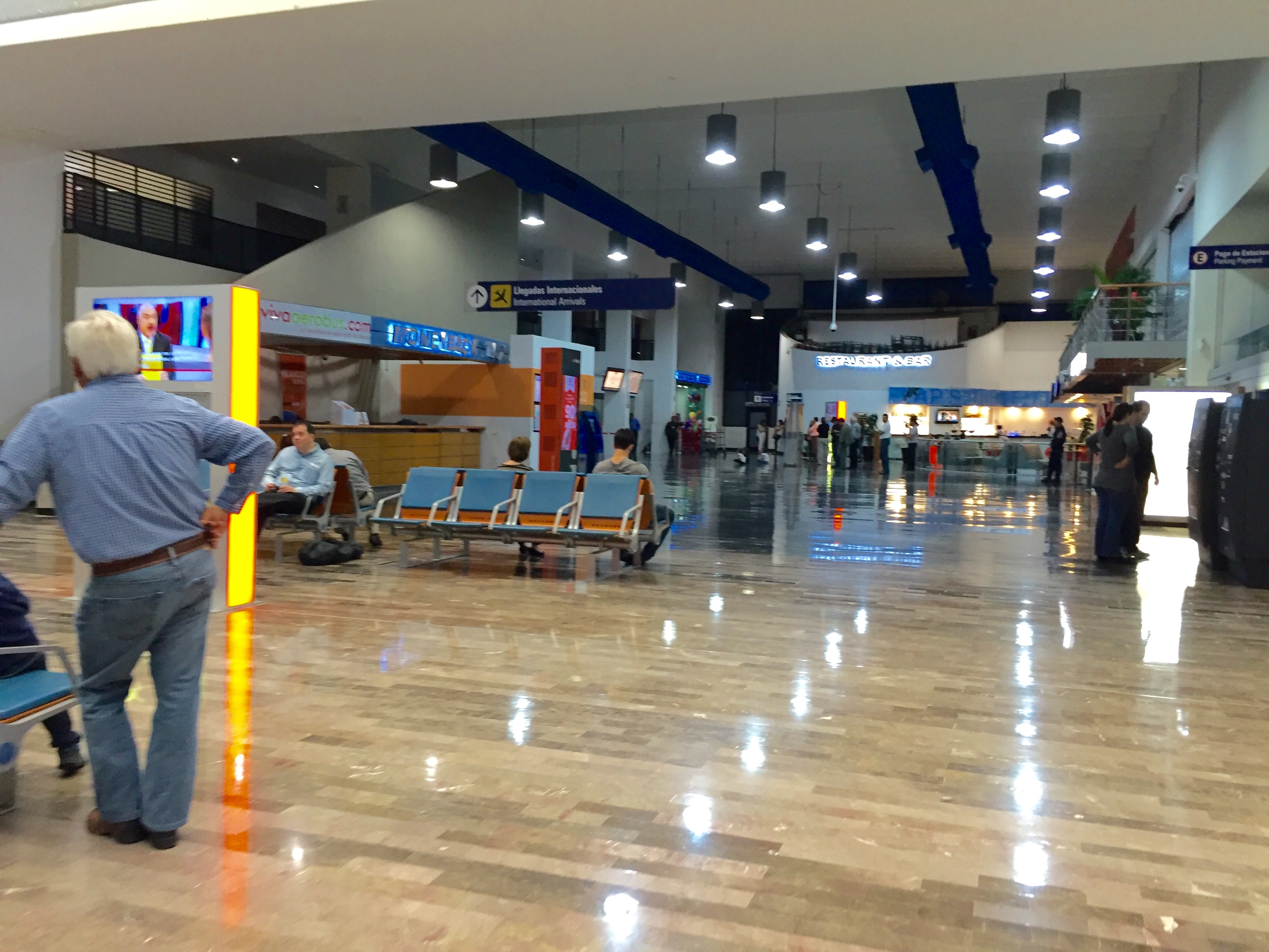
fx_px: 1063
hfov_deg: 61.7
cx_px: 634
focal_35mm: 29
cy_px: 476
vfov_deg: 48.2
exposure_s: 1/30
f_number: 2.2
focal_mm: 4.15
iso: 125
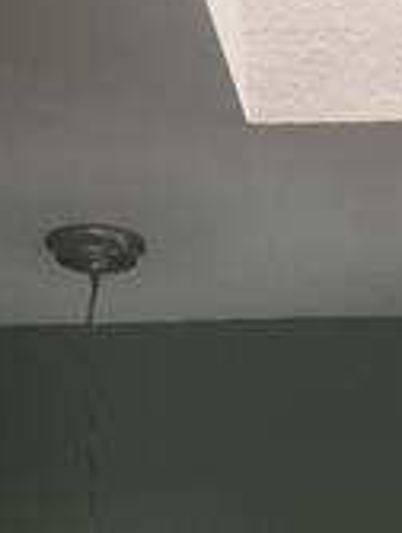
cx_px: 396
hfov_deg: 11.1
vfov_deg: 14.0
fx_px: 2052
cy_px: 747
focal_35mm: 133
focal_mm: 4.15
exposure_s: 1/40
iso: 25
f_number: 2.2
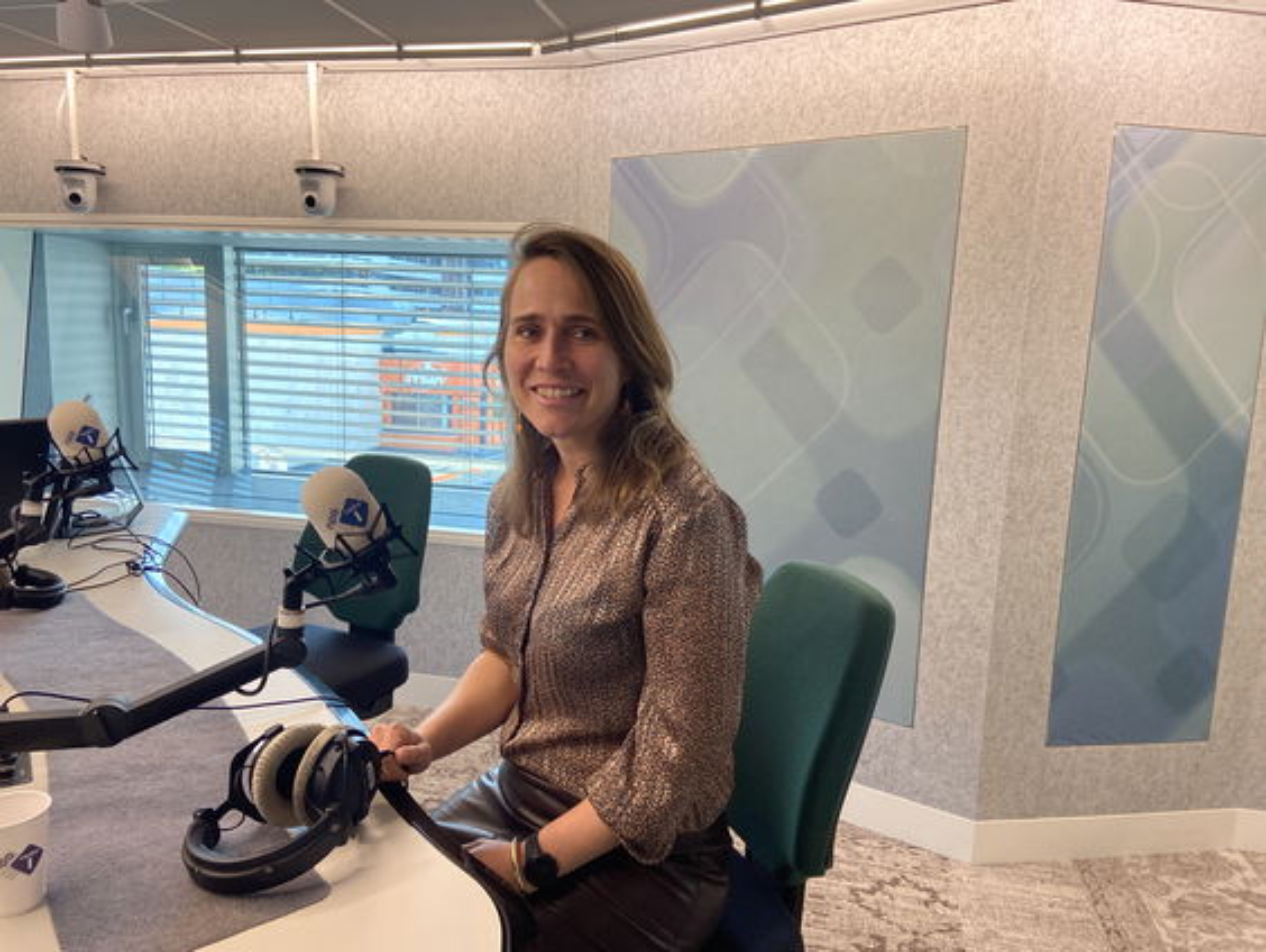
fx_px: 952
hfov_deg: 67.3
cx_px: 633
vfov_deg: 53.1
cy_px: 476
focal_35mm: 26
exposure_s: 1/84
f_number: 1.8
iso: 100
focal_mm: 4.25
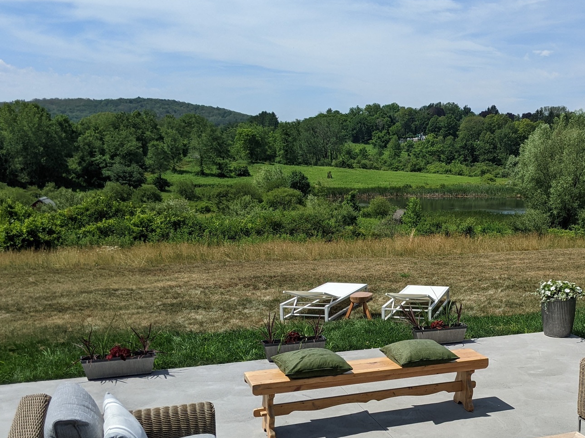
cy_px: 294
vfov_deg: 34.0
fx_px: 710
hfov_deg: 43.6
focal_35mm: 42
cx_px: 425
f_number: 1.8
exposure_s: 1/3906
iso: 54
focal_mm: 4.44
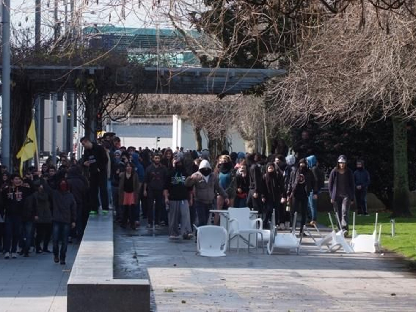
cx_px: 191
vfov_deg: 7.3
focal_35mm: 204
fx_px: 2452
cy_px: 156
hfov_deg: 9.7
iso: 500
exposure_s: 1/285
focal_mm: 125
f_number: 9
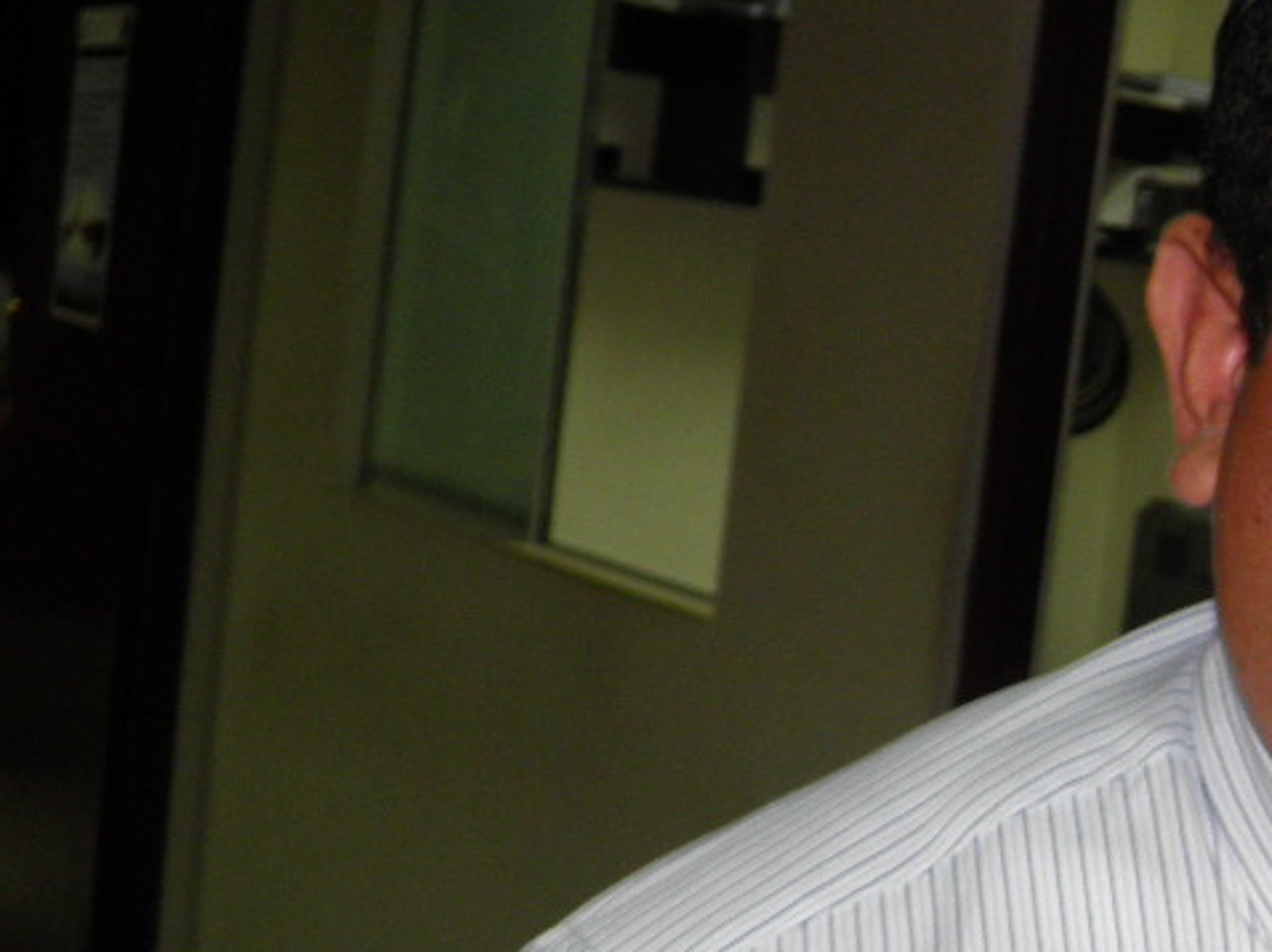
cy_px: 646
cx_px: 1655
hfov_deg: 23.1
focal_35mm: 75
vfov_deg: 19.6
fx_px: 2755
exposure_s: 1/30
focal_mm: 4.9
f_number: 2.8
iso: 100
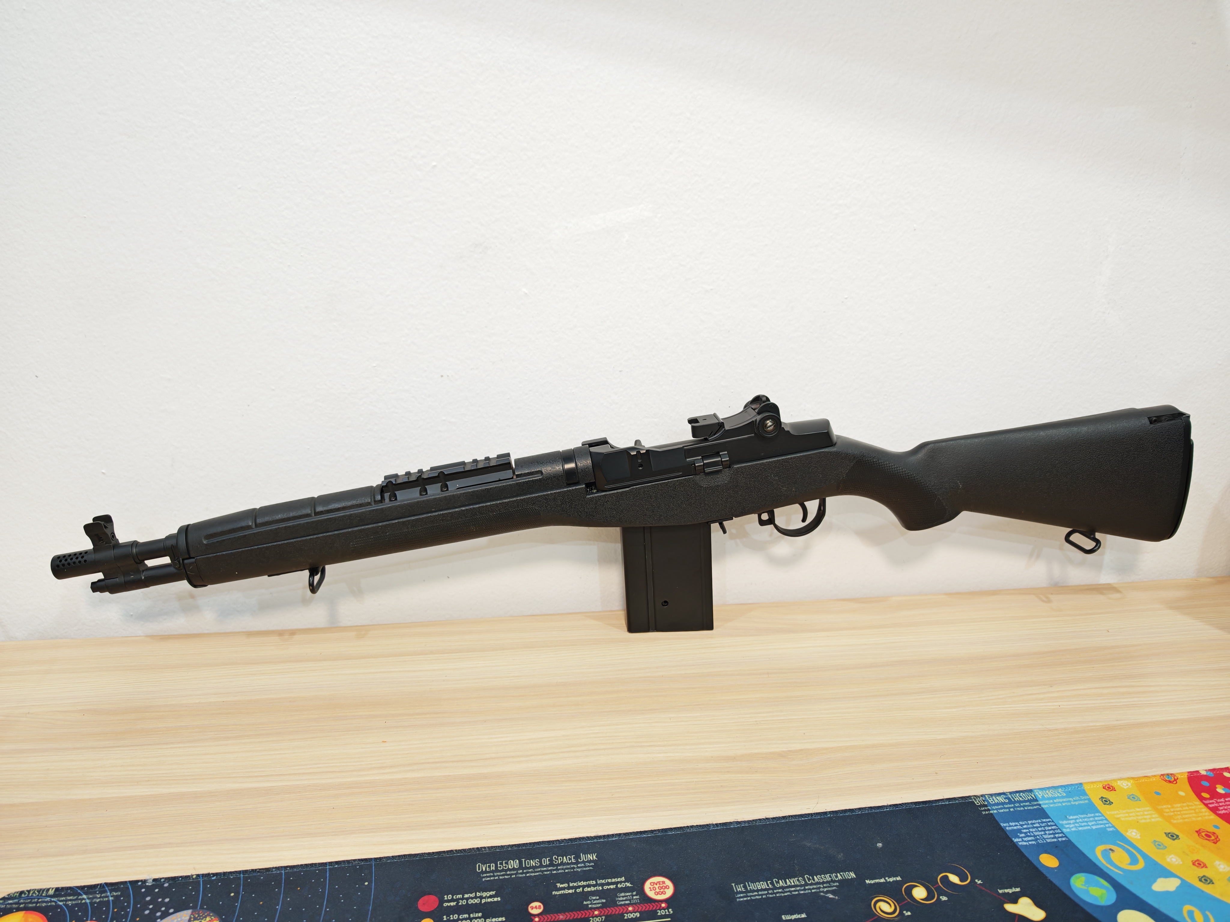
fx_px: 853
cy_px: 461
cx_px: 615
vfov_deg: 56.8
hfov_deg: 71.6
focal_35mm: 24
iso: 320
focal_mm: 6.83
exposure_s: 1/60
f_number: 2
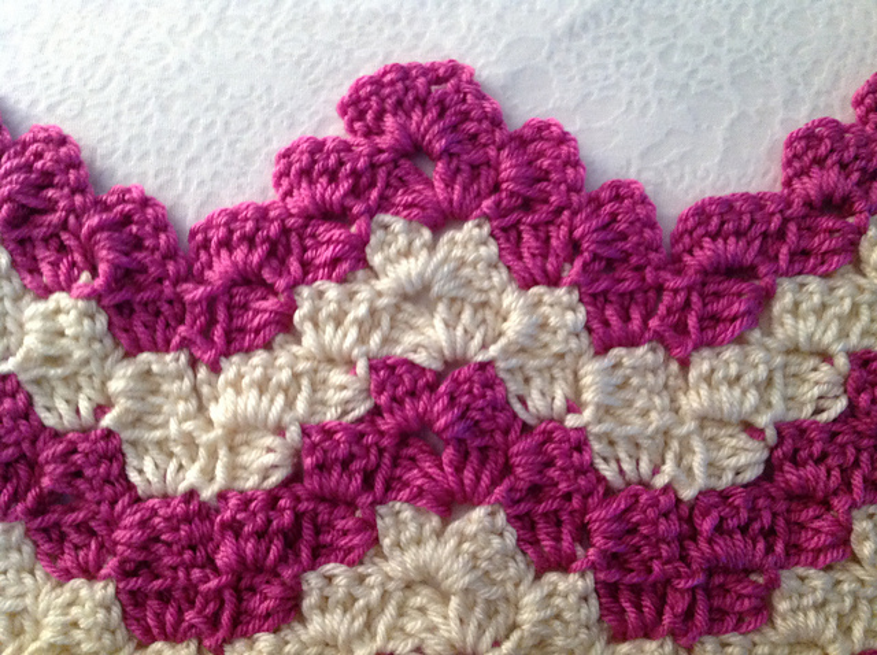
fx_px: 885
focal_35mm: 35
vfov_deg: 40.6
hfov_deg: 52.7
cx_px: 438
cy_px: 328
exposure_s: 1/15
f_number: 2.4
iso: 320
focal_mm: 4.28
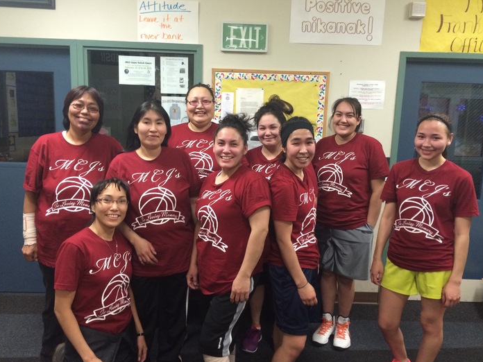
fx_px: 419
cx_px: 239
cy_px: 187
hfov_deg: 60.0
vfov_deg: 46.8
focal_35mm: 30
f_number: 2.2
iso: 250
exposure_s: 1/17
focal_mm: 4.15
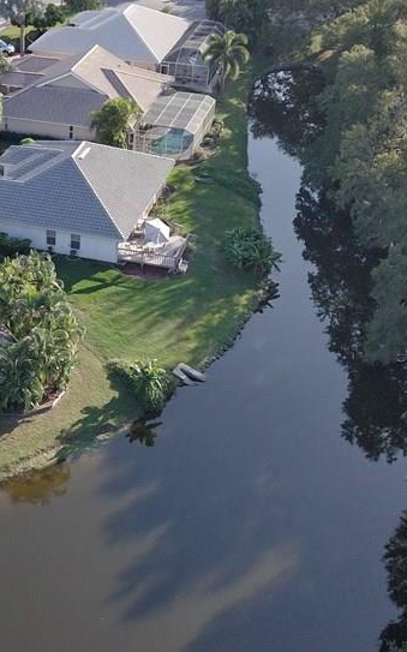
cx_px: 13
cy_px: 400
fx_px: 924
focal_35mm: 52
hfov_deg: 23.9
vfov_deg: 38.7
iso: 200
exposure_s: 1/1000
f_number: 2.2
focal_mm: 4.73
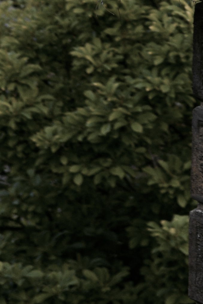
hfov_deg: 4.6
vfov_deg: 6.6
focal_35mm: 297
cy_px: -453
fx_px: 2510
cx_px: 305
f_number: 1.8
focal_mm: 50
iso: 500
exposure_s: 1/4000
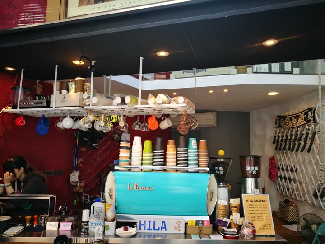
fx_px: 253
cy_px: 122
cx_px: 162
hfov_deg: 65.3
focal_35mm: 27
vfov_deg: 51.4
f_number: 2.2
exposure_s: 1/40
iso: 160
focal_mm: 4.5
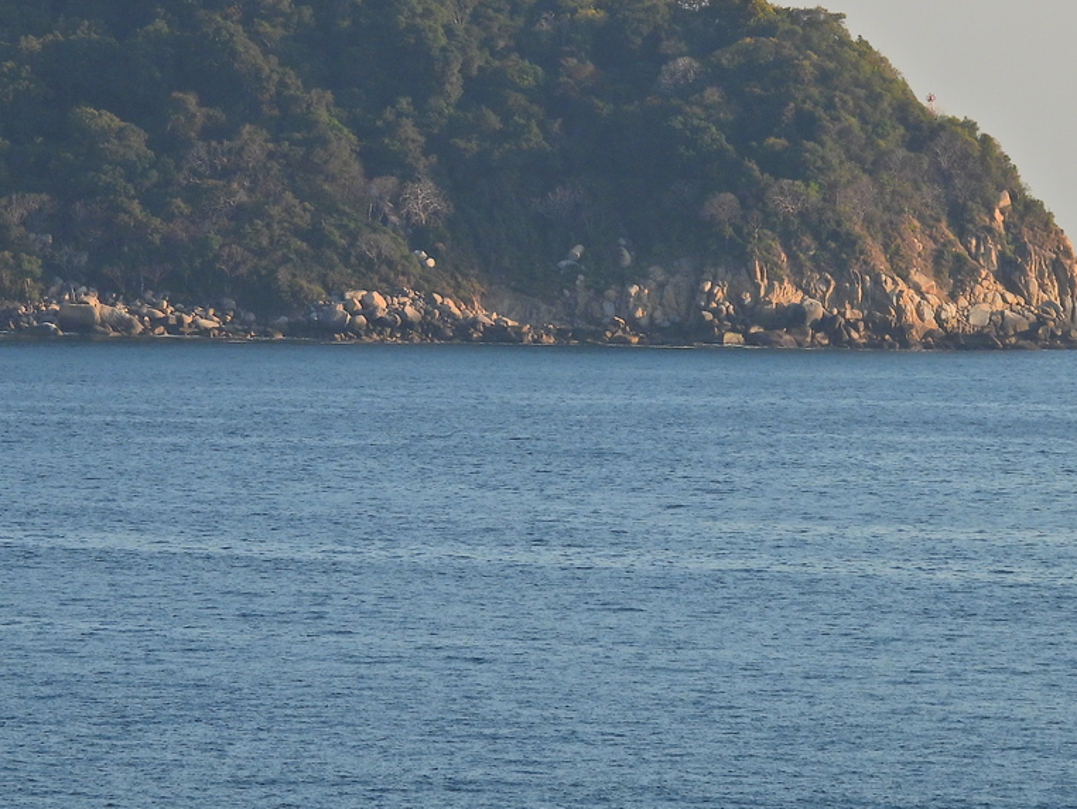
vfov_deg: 3.7
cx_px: 451
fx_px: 12542
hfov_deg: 4.9
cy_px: 177
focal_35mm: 403
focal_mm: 42.8
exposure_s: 1/640
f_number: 4.5
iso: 100
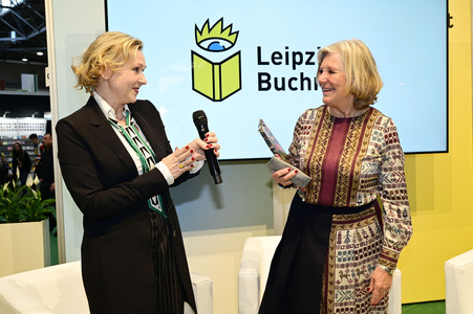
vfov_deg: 39.4
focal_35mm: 34
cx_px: 236
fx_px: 440
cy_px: 157
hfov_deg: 56.5
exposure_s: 1/160
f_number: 5.6
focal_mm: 33.5
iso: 1000
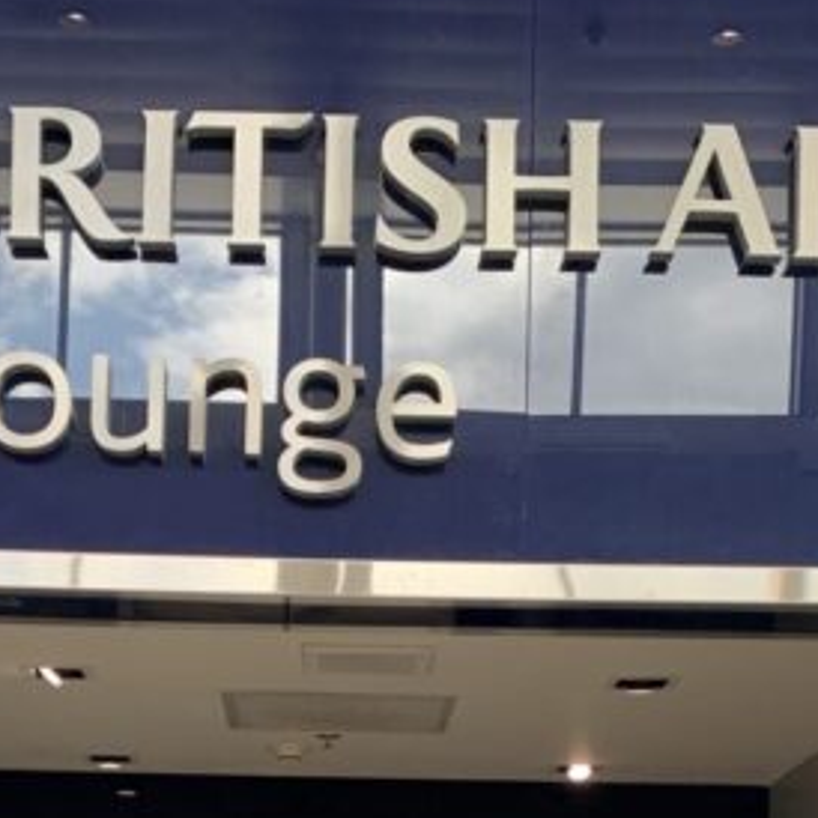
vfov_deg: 19.0
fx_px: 2299
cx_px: 349
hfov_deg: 20.2
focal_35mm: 86
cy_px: 1003
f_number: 1.8
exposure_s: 1/76
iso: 100
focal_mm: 4.25
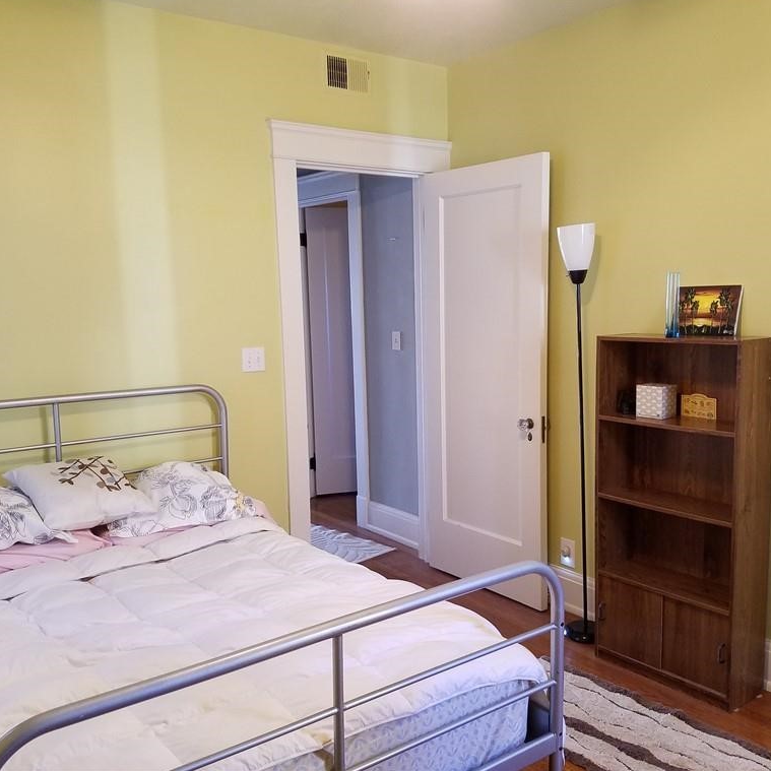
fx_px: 781
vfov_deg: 52.5
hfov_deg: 52.5
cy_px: 382
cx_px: 387
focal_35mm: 31
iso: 200
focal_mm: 4.2
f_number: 1.7
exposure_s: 1/24
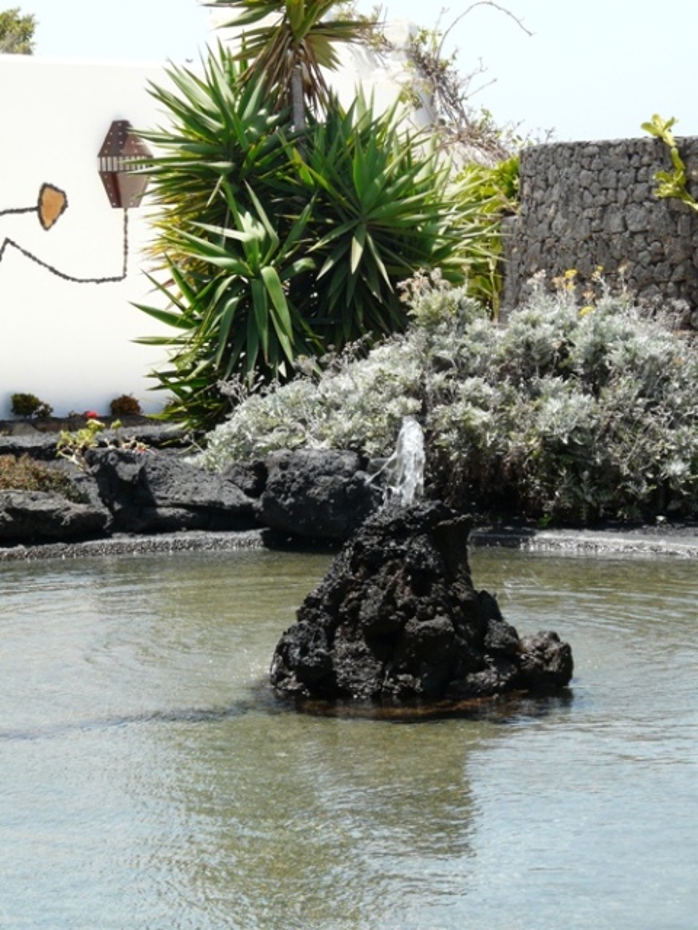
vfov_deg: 18.9
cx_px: 349
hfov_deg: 14.2
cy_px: 465
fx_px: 2796
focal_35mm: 104
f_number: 5.6
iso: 100
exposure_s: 1/200
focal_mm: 17
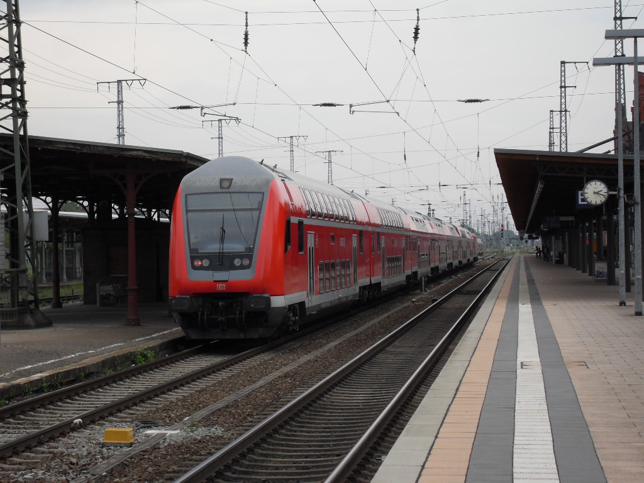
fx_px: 1898
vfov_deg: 14.5
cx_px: 322
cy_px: 242
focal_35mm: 102
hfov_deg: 19.3
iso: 100
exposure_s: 1/180
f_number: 5.2
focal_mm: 18.1
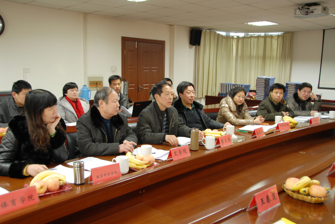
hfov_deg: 57.2
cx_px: 168
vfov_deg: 40.1
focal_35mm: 33
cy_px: 112
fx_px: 307
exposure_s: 1/10
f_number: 3.8
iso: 400
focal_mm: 22
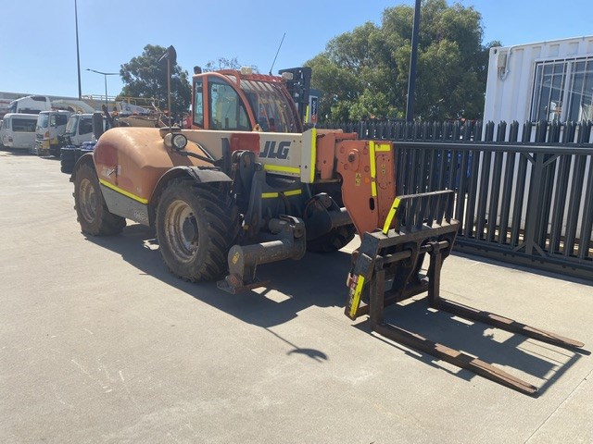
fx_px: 445
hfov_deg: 67.3
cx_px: 296
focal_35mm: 26
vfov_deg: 53.1
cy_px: 222
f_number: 1.8
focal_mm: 4.25
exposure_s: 1/2890
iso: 32
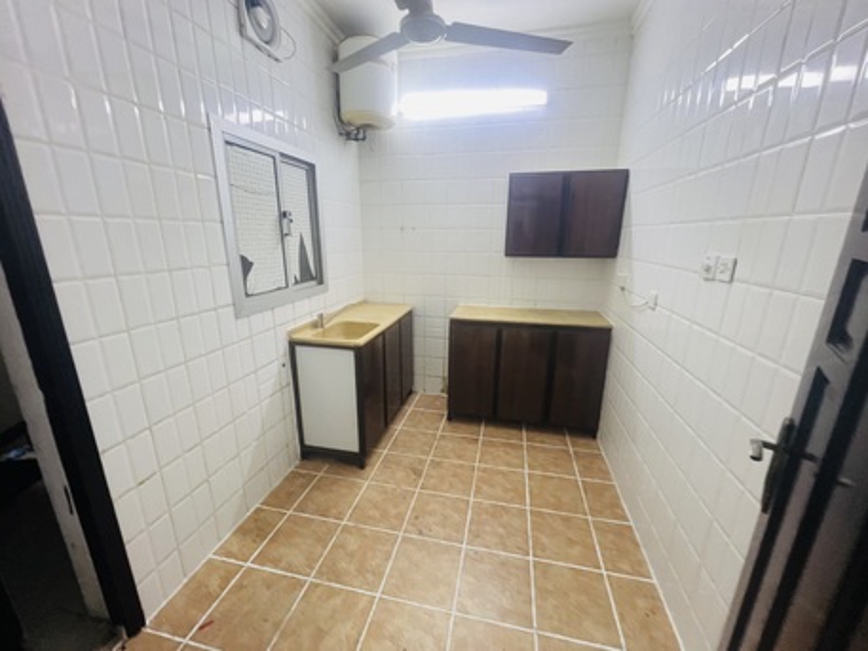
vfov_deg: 89.9
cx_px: 434
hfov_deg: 106.2
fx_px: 326
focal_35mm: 13
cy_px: 326
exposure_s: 1/50
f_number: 1.8
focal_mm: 1.57
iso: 160
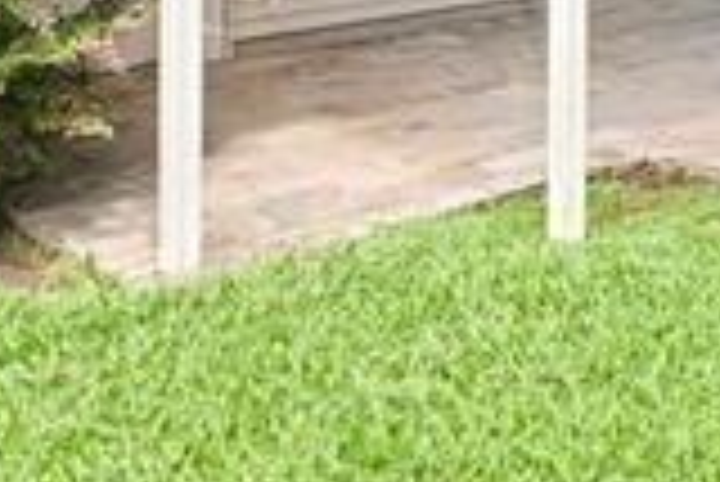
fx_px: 1121
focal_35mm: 56
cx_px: 1084
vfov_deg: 21.5
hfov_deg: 26.0
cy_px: -171
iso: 320
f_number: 11
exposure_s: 1/60
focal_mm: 14
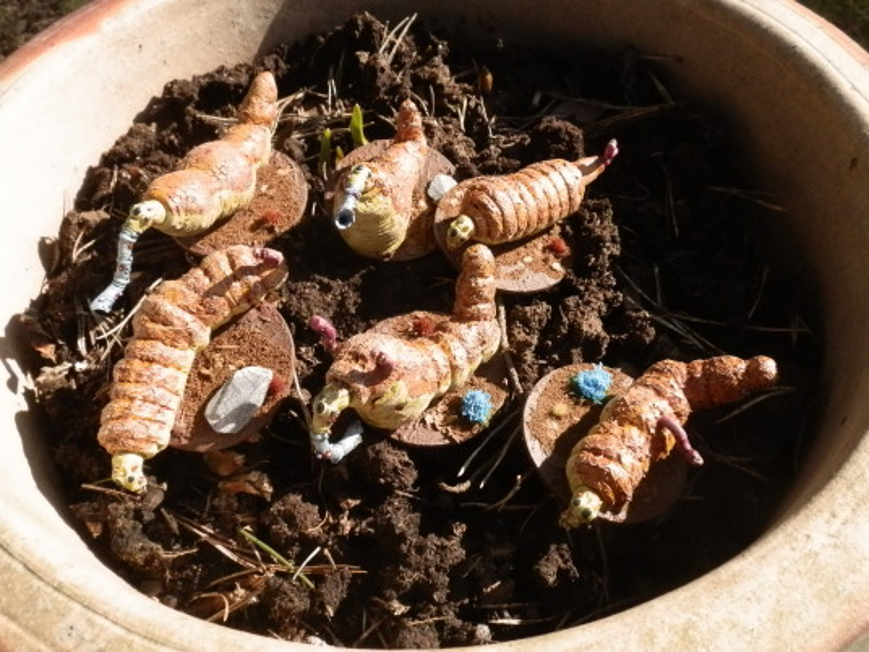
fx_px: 703
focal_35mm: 28
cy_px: 326
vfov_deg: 49.7
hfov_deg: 63.4
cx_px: 434
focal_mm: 5
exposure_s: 1/320
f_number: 9.3
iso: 400
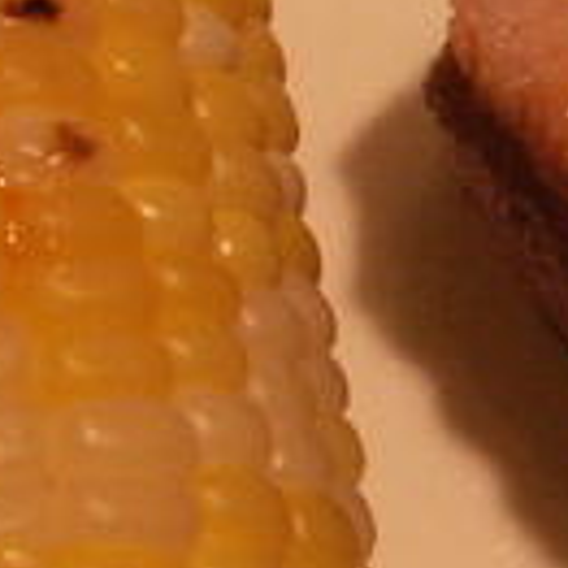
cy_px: 262
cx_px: 915
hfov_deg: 8.0
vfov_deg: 8.3
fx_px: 3936
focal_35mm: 212
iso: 160
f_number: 2.8
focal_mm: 5.86
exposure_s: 1/20
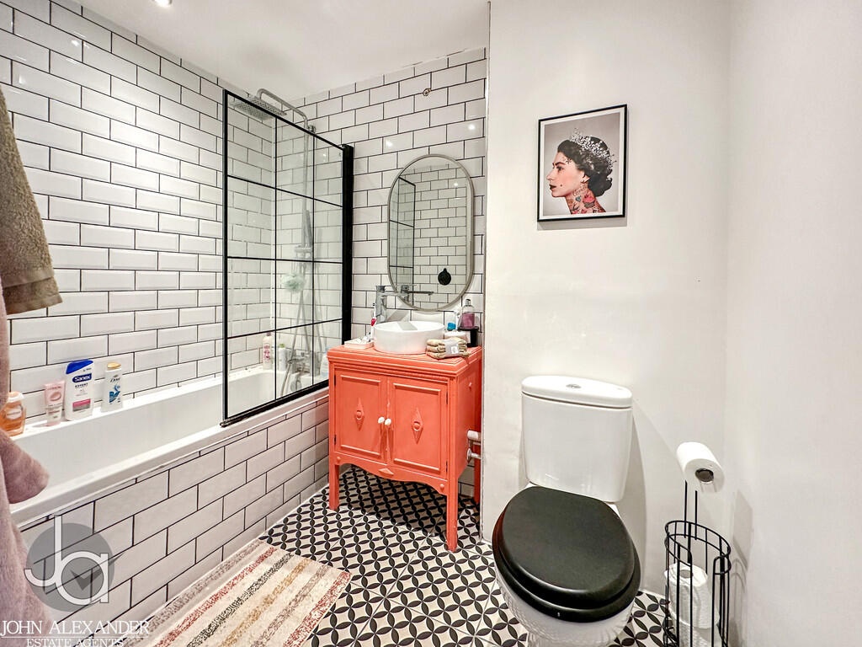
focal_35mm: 14
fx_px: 349
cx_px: 431
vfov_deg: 85.7
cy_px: 324
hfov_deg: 102.1
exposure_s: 1/50
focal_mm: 2.22
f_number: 2.2
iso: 200
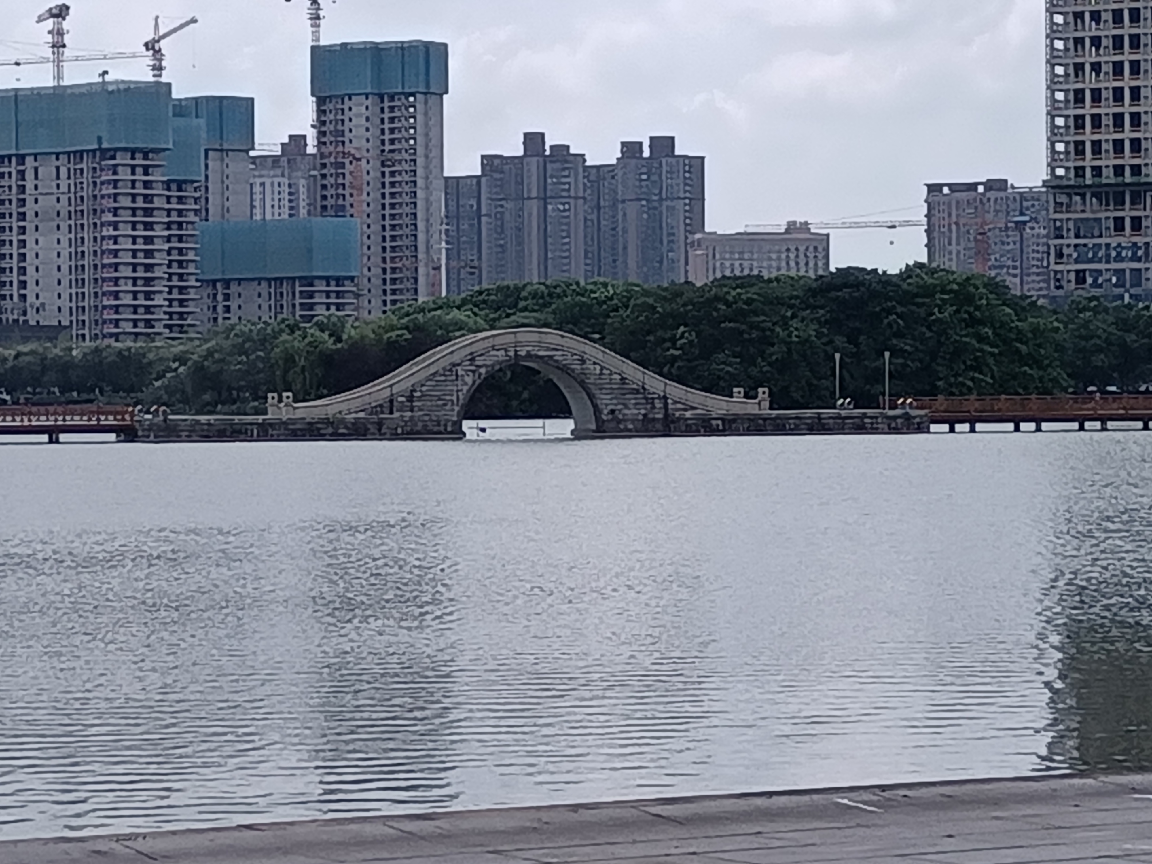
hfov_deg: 16.3
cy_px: 432
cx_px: 576
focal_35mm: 121
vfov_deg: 12.2
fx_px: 4027
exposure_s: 1/1513
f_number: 1.8
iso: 108
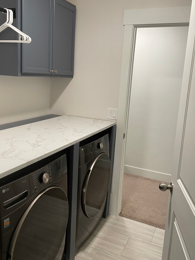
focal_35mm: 33
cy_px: 118
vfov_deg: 55.3
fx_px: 248
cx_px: 92
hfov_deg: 42.9
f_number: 1.6
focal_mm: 4.2
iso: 100
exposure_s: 1/60
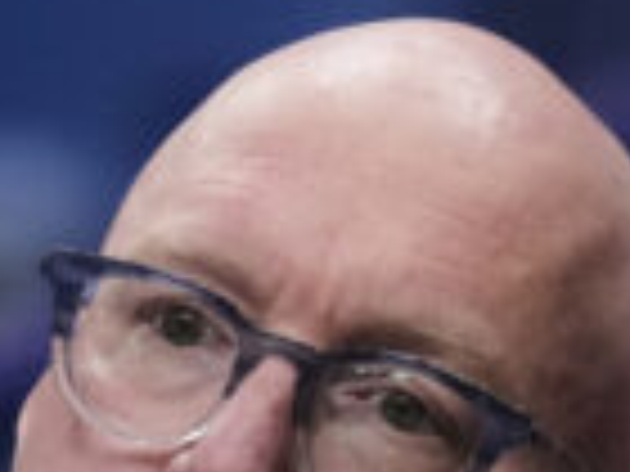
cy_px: 389
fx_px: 48029
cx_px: 279
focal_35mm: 2639
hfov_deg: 0.8
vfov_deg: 0.6
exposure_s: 1/640
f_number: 2.8
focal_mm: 400
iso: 4000
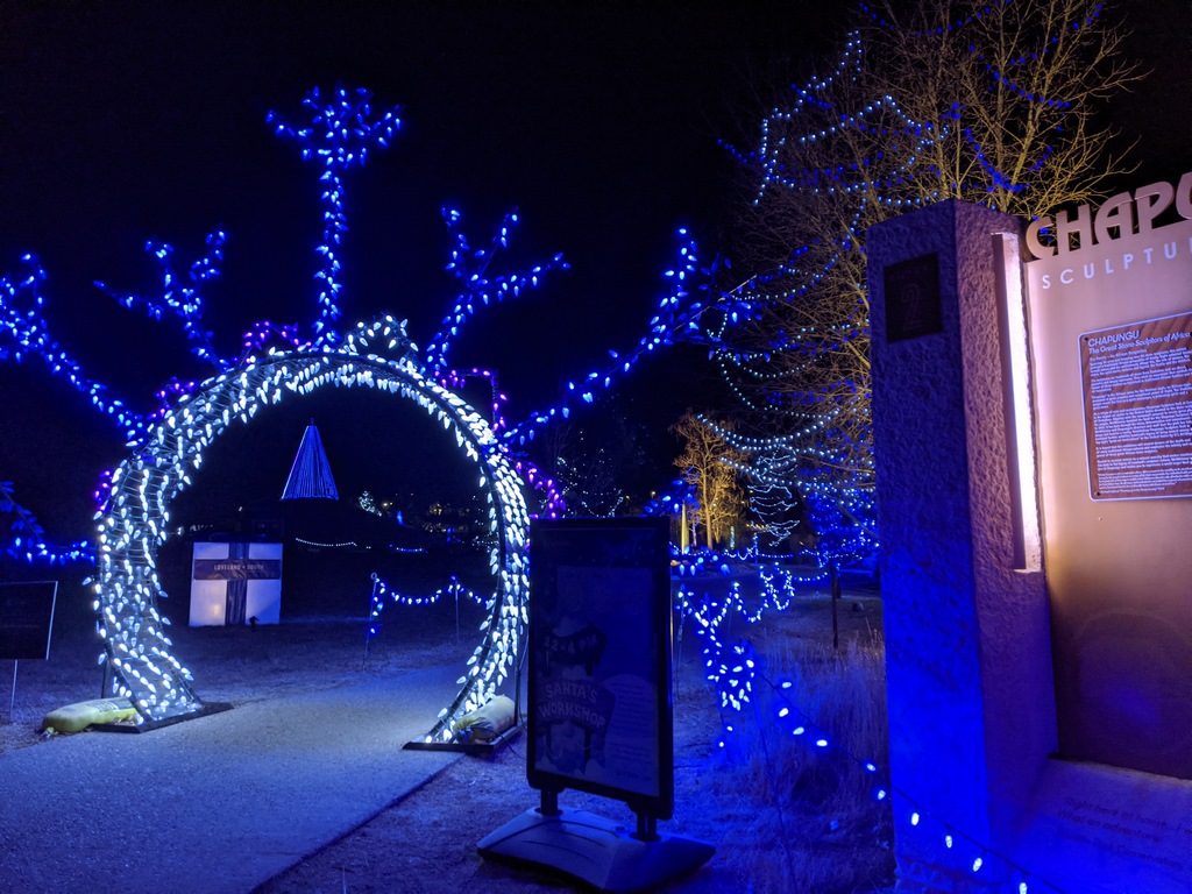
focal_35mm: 27
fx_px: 930
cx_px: 596
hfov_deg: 65.3
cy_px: 447
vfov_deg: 51.4
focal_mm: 4.44
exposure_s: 1/24
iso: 90
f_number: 1.8
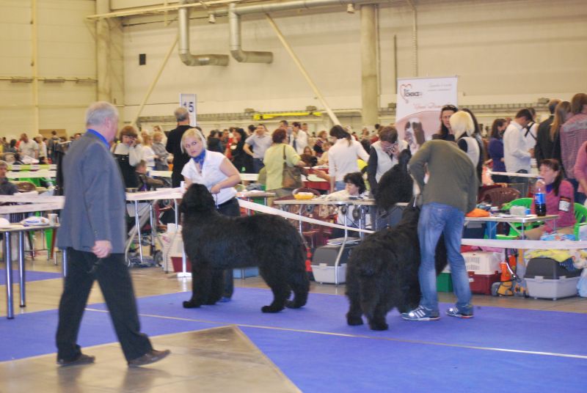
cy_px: 196
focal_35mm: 82
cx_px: 294
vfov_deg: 16.6
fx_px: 1347
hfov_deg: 24.6
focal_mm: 55
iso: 1400
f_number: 4
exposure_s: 1/60
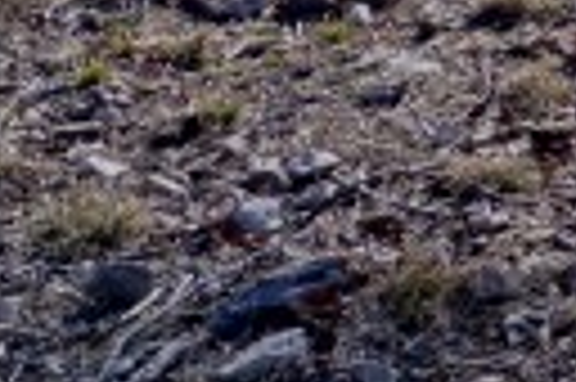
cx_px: 2282
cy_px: -1097
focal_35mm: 192
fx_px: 3068
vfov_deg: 6.1
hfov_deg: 7.6
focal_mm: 24
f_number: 5.6
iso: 100
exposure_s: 1/80
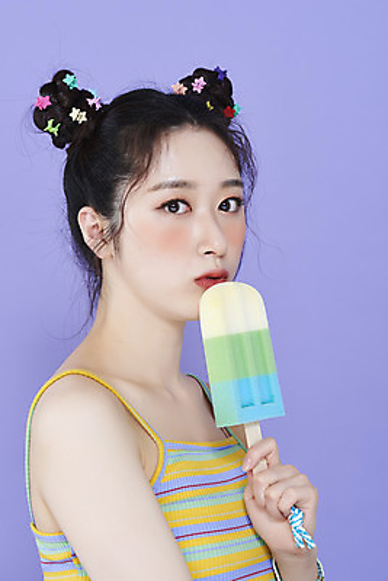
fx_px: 1696
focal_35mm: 105
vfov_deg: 19.4
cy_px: 290
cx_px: 194
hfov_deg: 13.1
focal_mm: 105
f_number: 11
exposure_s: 1/125
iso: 64
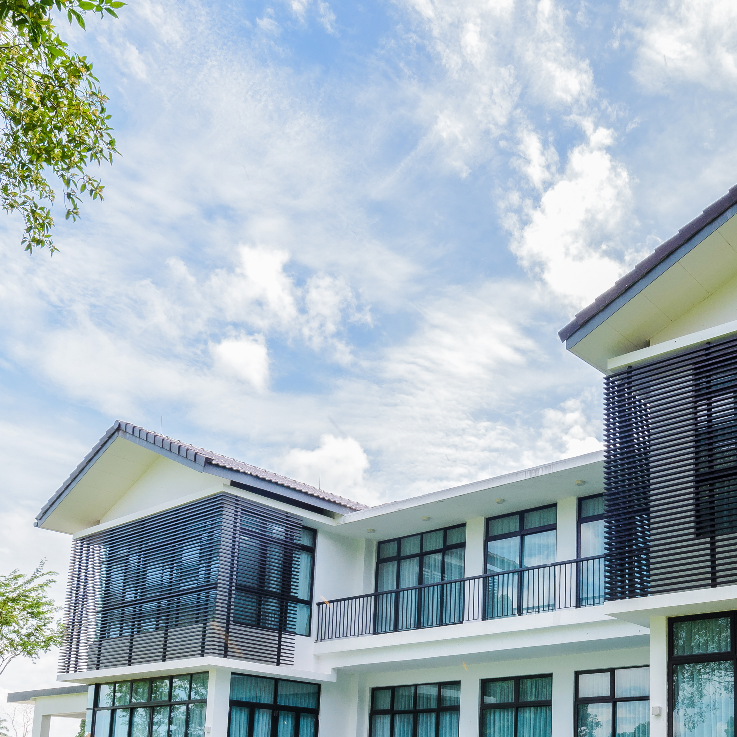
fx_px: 819
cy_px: 516
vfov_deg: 47.3
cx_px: 572
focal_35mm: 34
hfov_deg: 46.3
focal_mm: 18
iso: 200
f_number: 14
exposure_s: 1/60
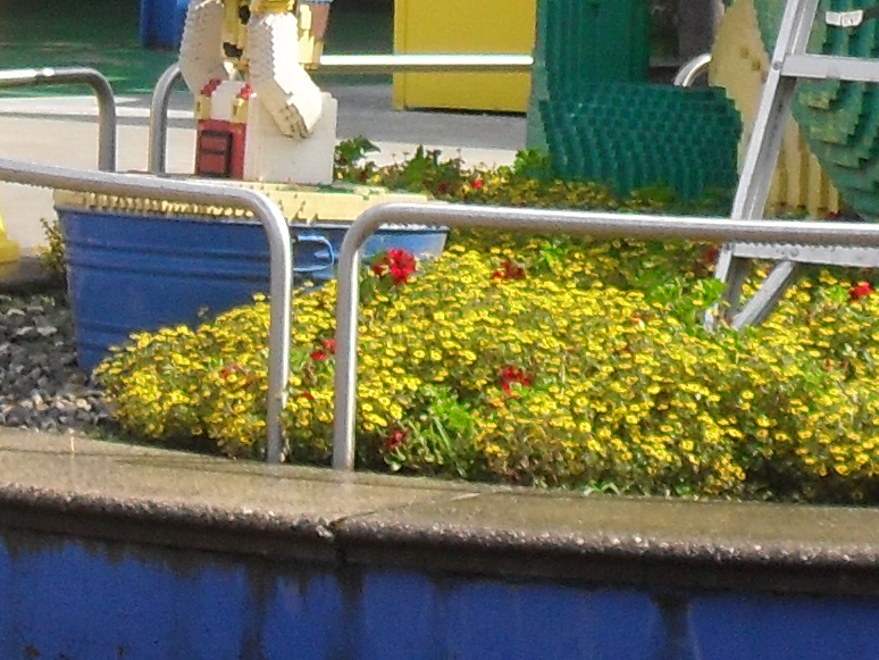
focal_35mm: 311
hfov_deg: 6.3
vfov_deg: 4.7
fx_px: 7900
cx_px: 1015
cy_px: -565
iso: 100
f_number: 4.6
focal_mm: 11.7
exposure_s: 1/350
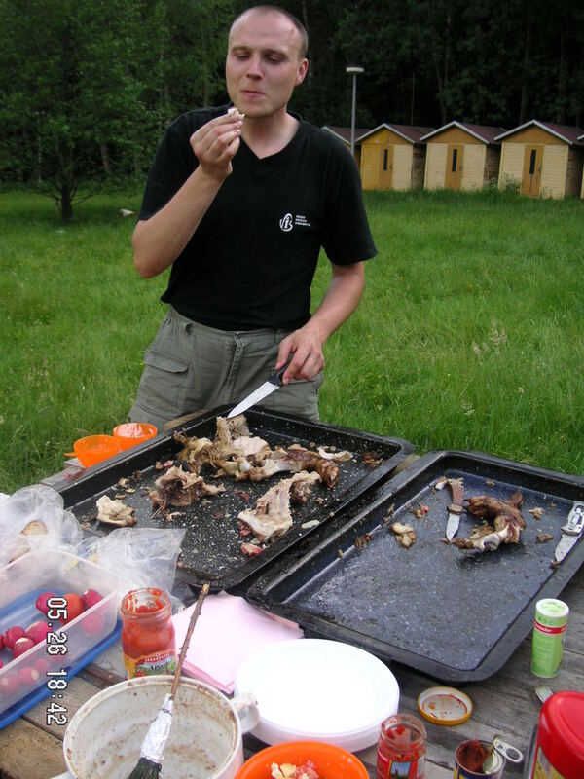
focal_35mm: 37
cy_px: 390
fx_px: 832
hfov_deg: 38.7
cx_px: 292
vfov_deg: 50.1
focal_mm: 6.1
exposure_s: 1/180
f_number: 2.8
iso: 50
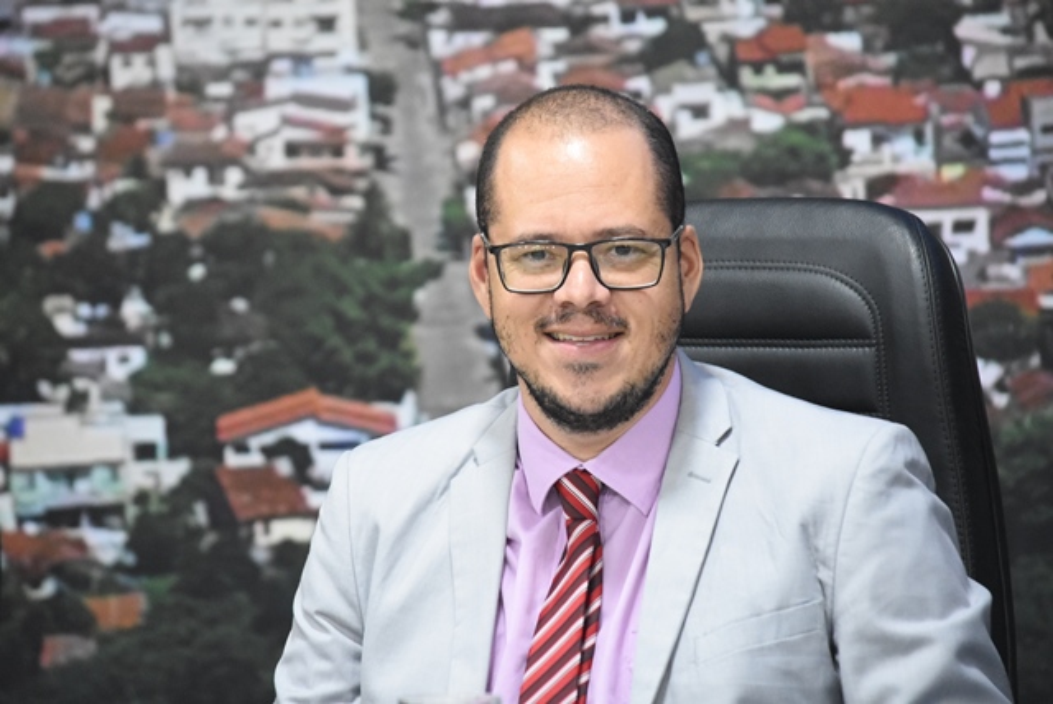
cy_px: 352
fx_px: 7904
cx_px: 526
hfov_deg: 7.6
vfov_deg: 5.1
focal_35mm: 270
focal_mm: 180
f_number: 5
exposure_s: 1/60
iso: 5000
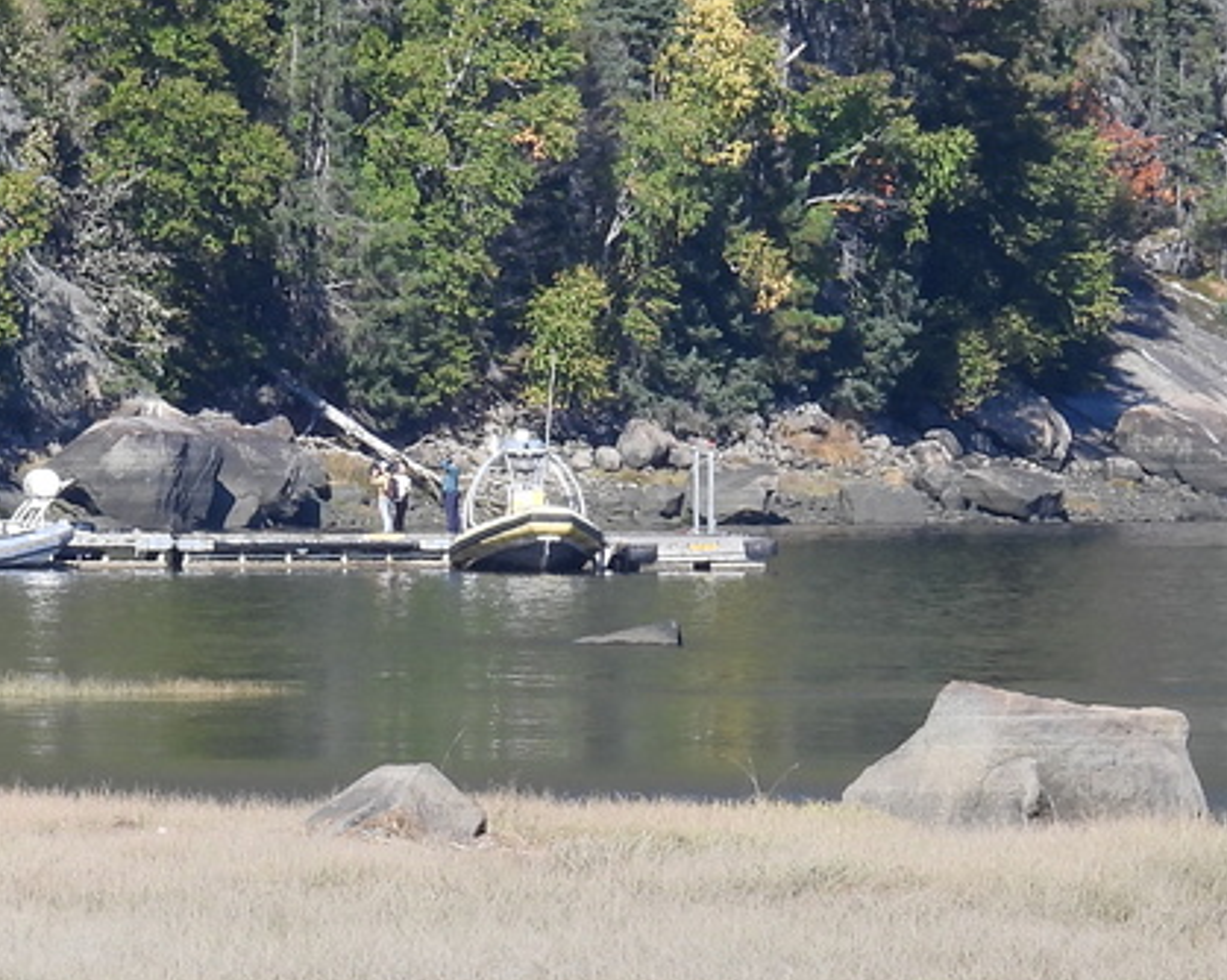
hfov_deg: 1.8
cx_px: -452
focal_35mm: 1047
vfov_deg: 1.5
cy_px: 528
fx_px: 38003
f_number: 5
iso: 100
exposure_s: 1/400
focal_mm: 62.5
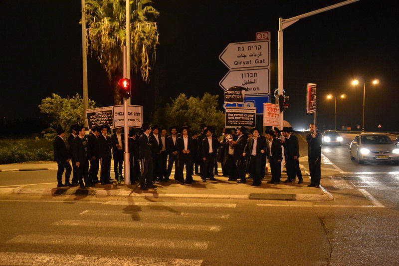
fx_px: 416
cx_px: 200
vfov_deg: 35.5
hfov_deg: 51.3
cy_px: 133
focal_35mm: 38
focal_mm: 25
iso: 2200
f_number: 4
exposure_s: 1/15
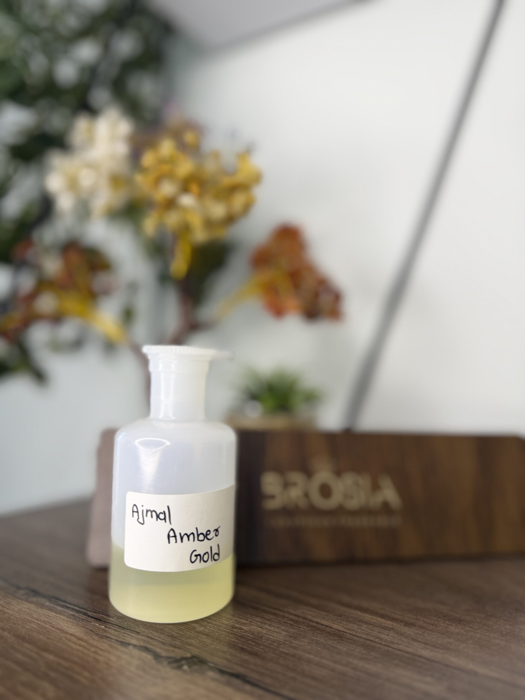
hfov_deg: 56.8
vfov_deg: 71.6
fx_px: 485
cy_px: 350
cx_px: 262
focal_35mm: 24
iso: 64
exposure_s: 1/165
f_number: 1.78
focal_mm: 6.76
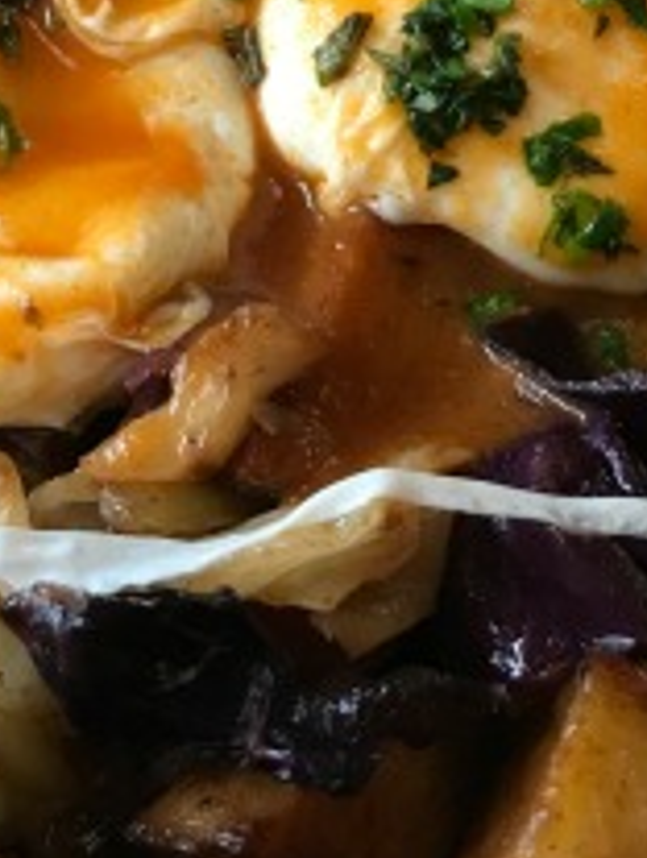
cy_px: 0
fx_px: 2012
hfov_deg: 18.2
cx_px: 406
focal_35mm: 81
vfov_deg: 23.1
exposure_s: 1/15
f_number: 1.8
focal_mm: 3.99
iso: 40
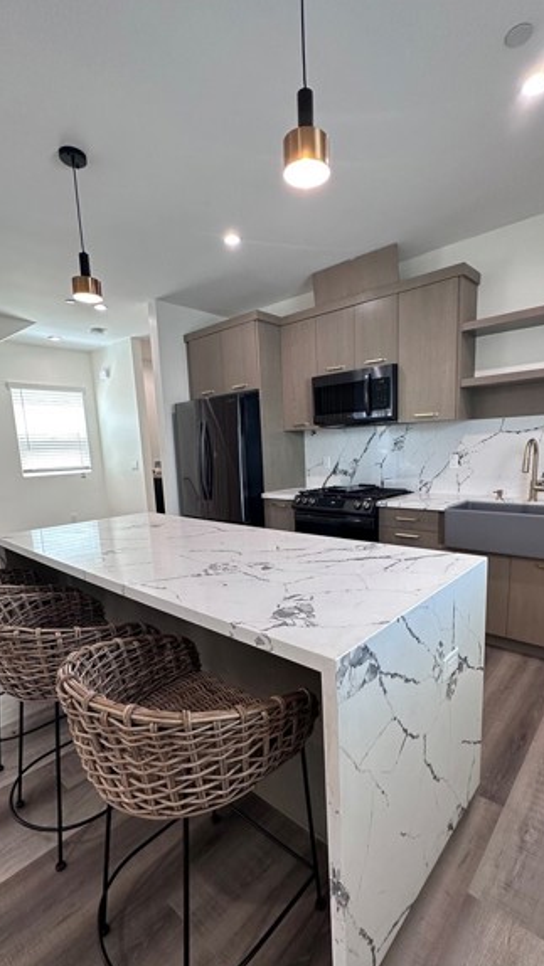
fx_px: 436
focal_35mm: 17
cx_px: 296
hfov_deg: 63.8
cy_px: 522
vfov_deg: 95.7
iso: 200
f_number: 2.2
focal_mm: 2.22
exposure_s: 1/120
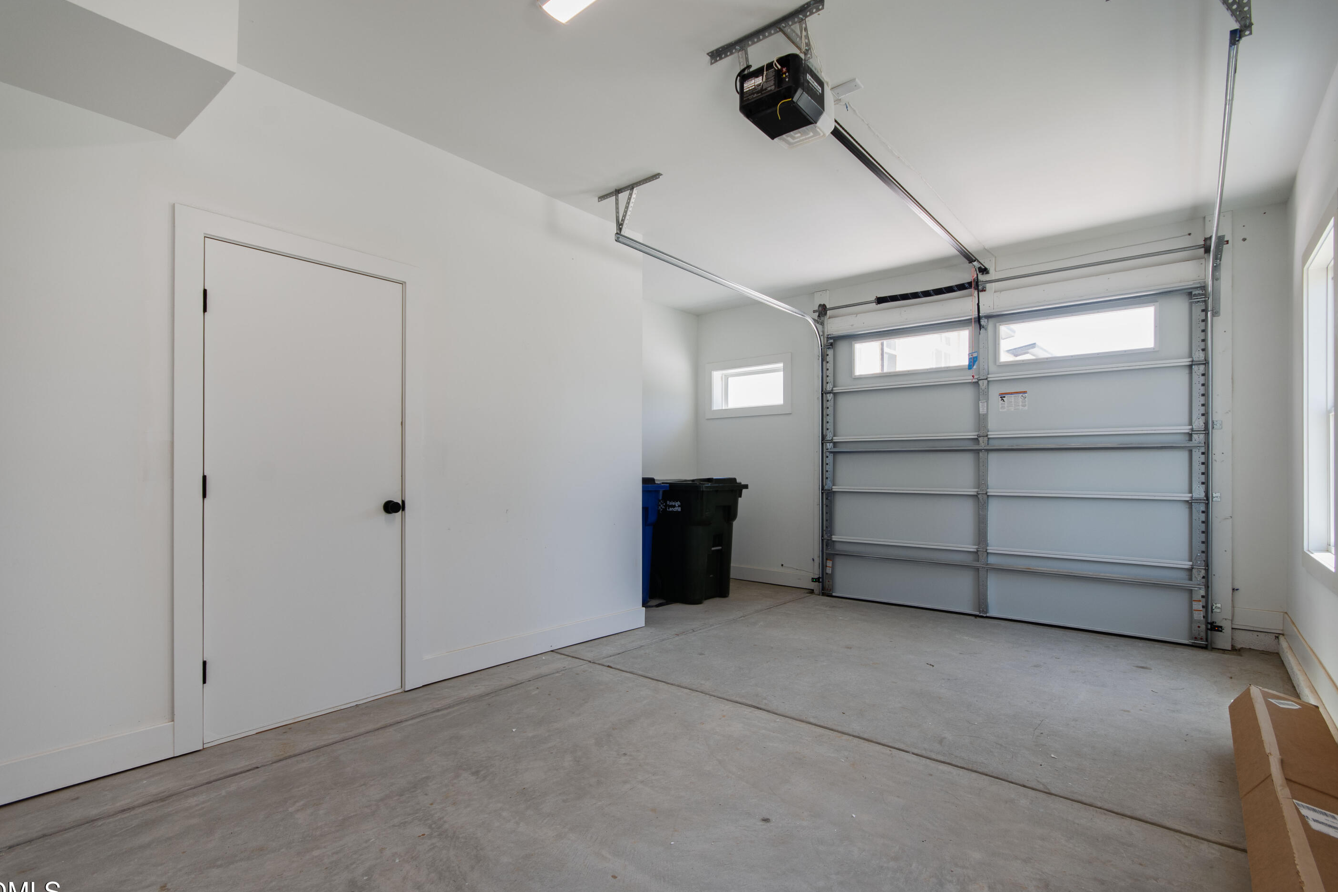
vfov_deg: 73.7
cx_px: 699
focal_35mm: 16
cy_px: 460
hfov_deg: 96.7
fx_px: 595
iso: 100
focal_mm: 10
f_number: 8
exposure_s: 1/10
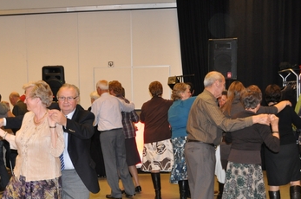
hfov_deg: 34.9
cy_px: 144
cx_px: 115
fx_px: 476
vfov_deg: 23.5
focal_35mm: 57
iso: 800
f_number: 4
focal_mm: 22
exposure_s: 1/60
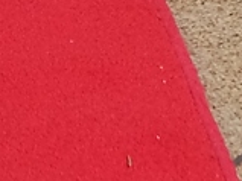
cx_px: -452
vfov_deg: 2.8
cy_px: -1118
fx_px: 3276
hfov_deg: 4.1
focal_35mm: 469
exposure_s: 1/180
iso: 400
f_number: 3.6
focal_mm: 28.9
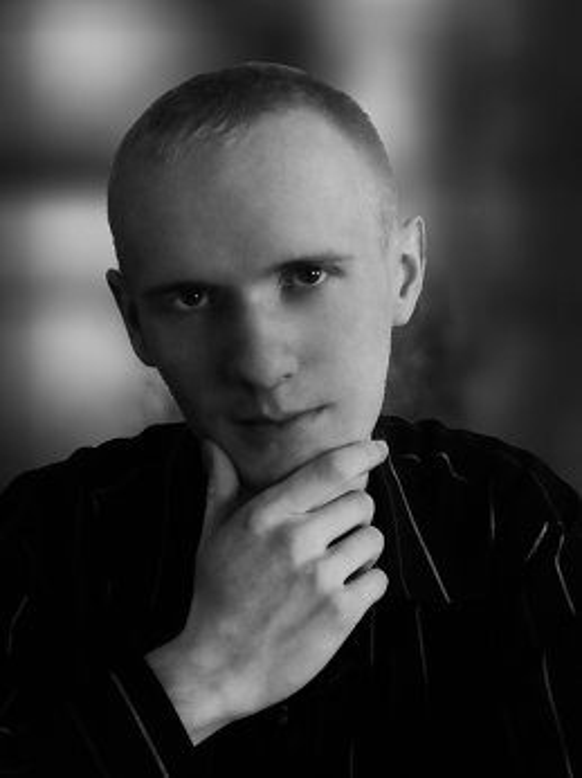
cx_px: 291
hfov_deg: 20.1
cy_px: 389
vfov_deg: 26.7
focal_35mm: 73
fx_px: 1638
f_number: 4.3
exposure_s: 1/60
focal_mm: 11.9
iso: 640
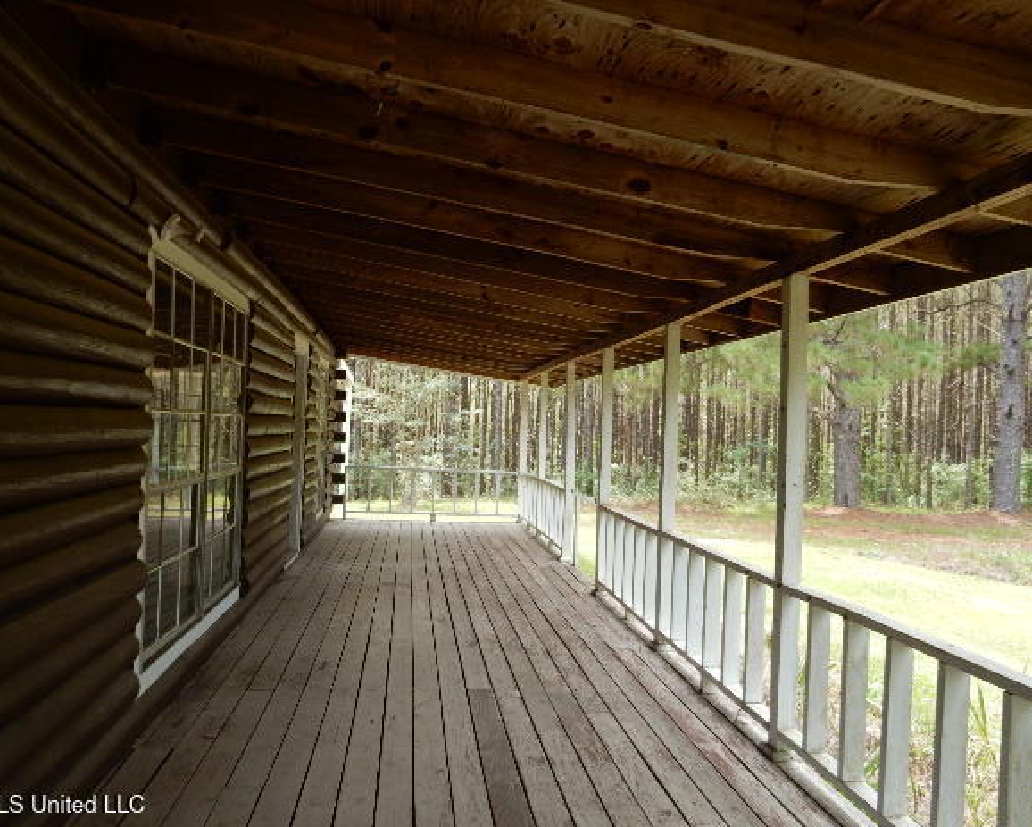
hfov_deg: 64.0
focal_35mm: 27
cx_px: 537
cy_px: 414
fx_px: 825
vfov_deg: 53.2
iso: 125
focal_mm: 4.5
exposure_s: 1/125
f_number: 3.7
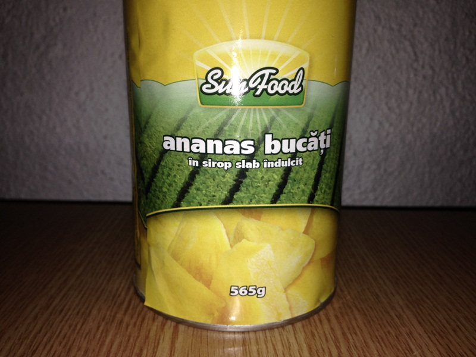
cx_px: 238
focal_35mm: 33
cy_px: 178
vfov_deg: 42.9
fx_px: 454
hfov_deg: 55.4
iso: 50
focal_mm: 4.12
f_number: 2.4
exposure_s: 1/149
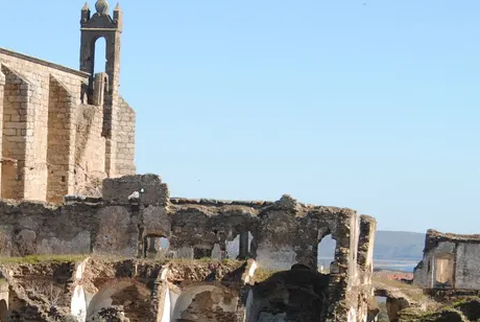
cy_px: 290
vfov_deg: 9.3
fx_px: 1976
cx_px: 51
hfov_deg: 13.7
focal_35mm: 148
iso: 100
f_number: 5.6
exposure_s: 1/160
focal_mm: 38
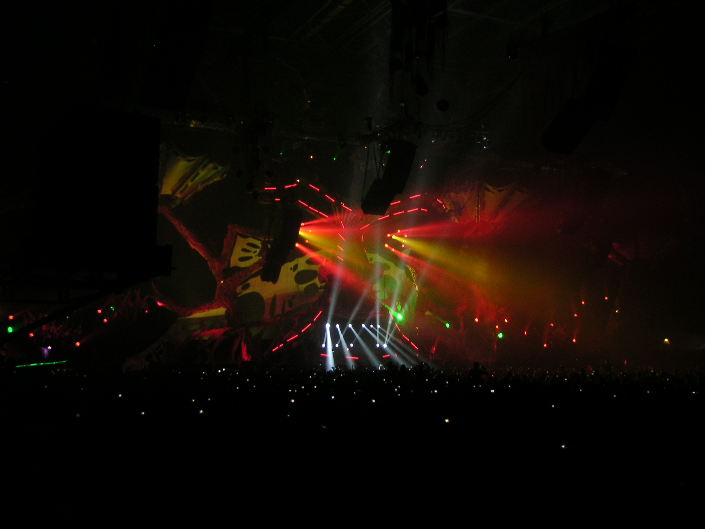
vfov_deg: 36.8
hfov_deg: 47.9
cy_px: 268
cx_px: 362
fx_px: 794
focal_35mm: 39
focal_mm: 6
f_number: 2.8
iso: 100
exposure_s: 1/20
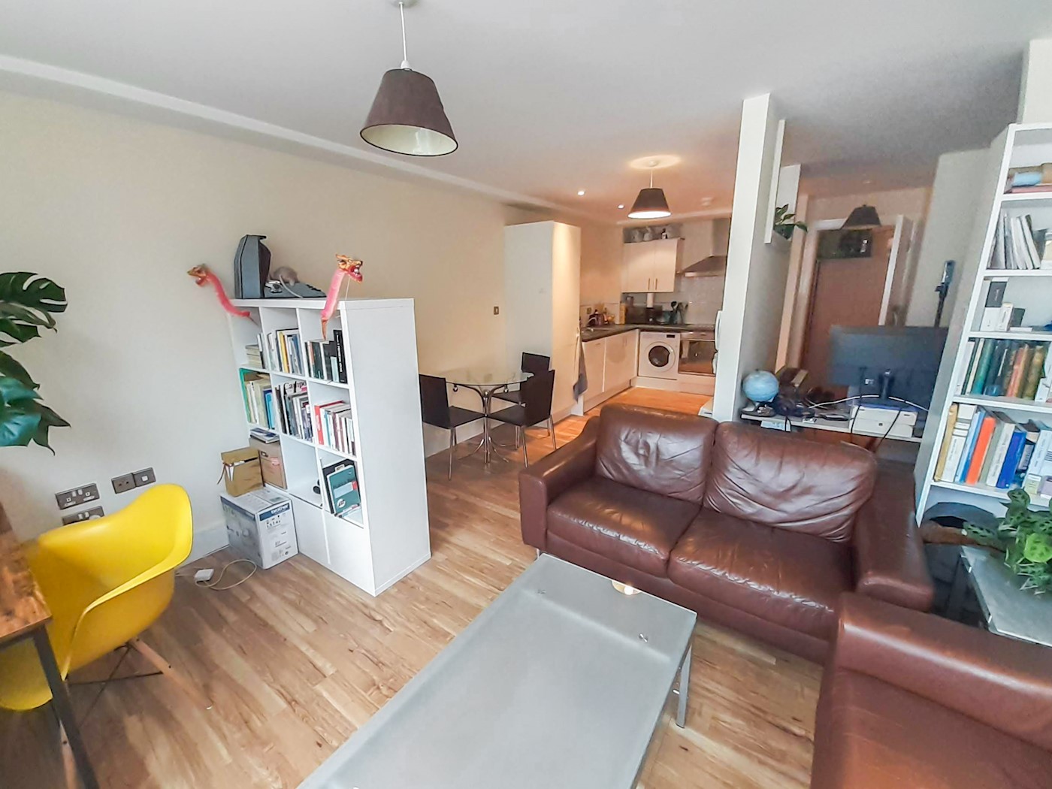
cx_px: 526
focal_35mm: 13
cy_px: 394
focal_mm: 1.1
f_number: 2.2
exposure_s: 1/40
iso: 160
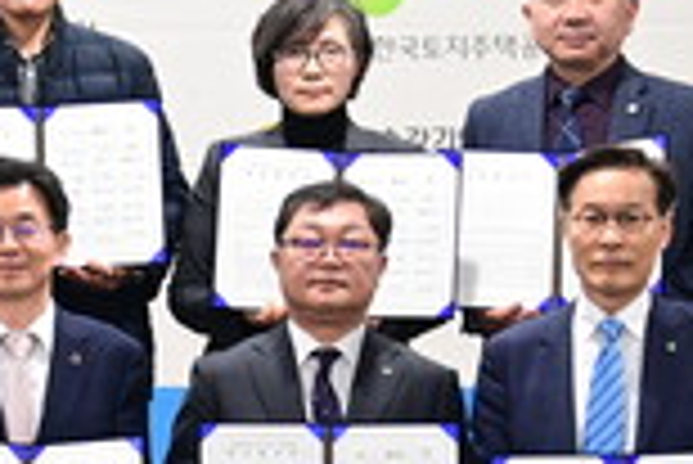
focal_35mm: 272
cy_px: 365
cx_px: -198
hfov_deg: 7.5
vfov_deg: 5.1
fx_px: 5241
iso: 4000
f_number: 4
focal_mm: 70
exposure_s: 1/125
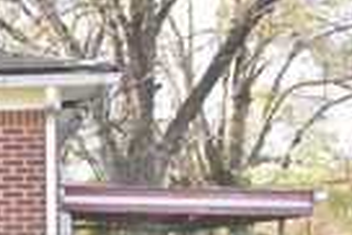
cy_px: 218
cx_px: -199
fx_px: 1077
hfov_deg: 16.6
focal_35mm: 110
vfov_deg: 12.4
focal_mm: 20
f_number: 14
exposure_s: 1/100
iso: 1250
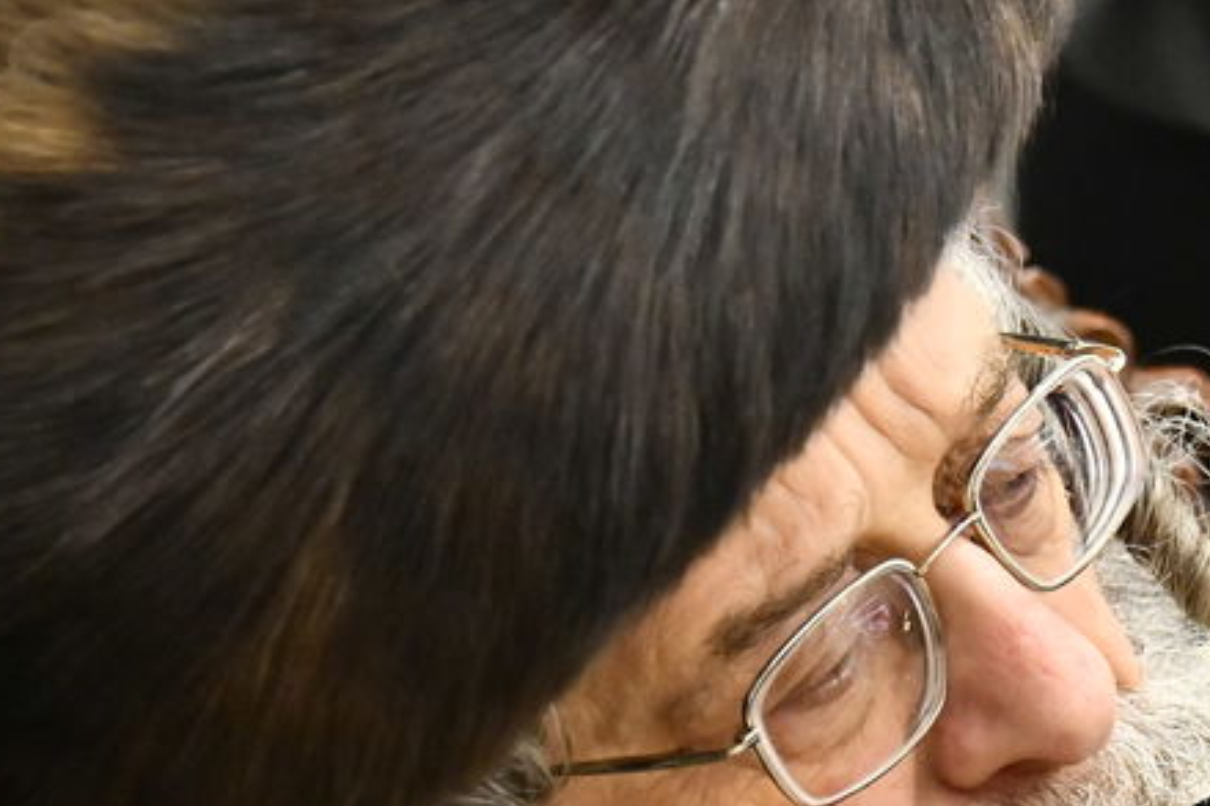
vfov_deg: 3.2
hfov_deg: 4.8
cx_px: 1053
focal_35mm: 430
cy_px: 708
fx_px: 14447
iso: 3200
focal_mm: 135
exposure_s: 1/160
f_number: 5.6
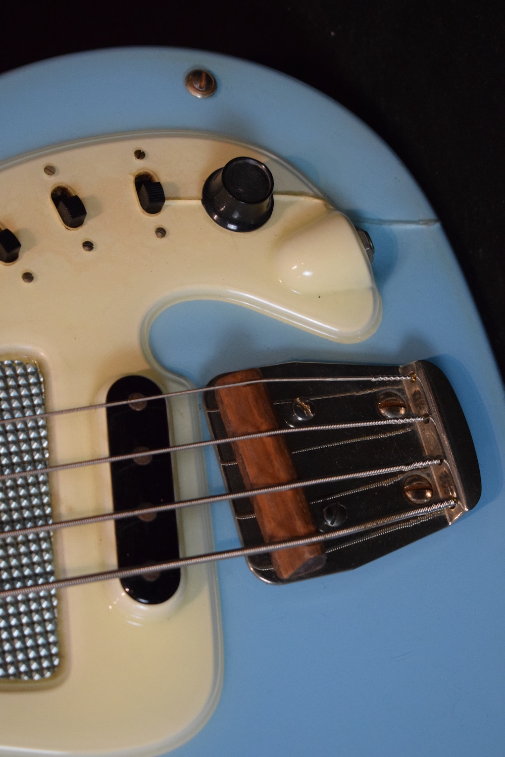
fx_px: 1736
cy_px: 378
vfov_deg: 24.6
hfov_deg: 16.6
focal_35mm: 82
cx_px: 252
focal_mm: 55
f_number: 5.6
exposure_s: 1/60
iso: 3200
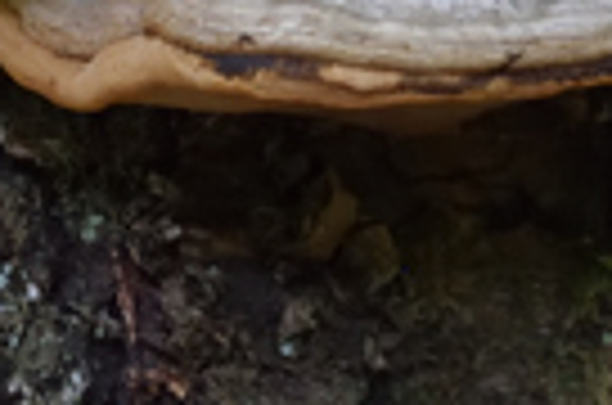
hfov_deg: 6.1
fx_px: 5699
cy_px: -142
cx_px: 216
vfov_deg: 4.1
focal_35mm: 336
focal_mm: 66
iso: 3200
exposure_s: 1/40
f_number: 5.3
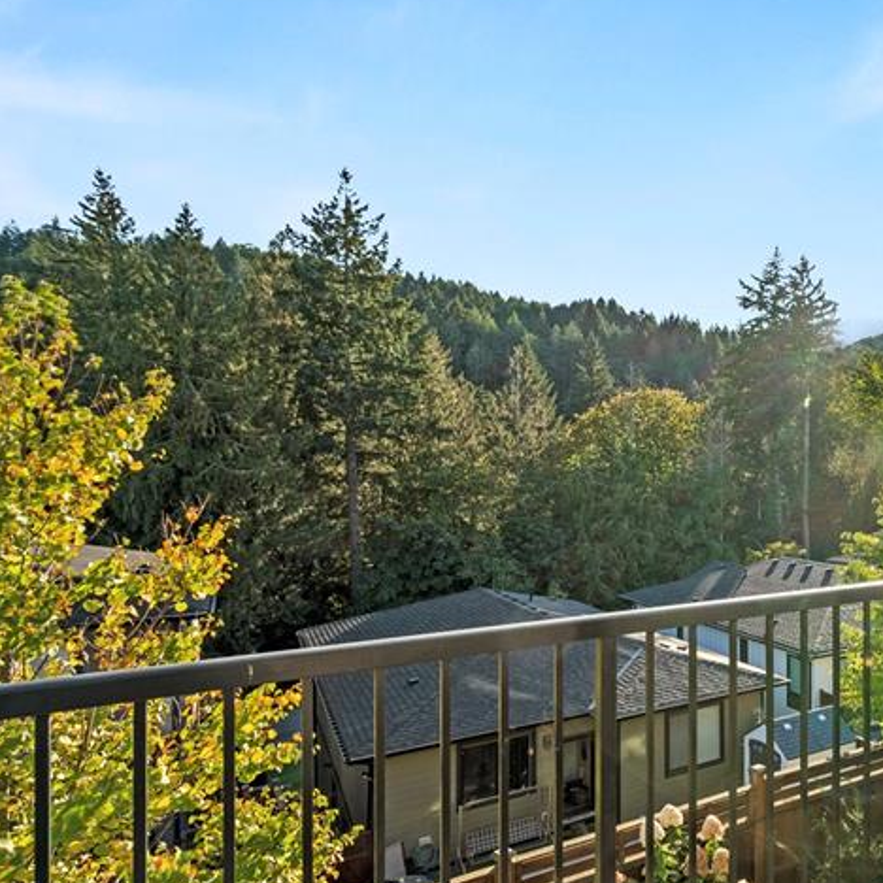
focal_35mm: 26
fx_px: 750
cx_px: 887
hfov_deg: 49.5
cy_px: 464
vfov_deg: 60.9
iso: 800
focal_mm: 14
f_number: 7.1
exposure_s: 1/200
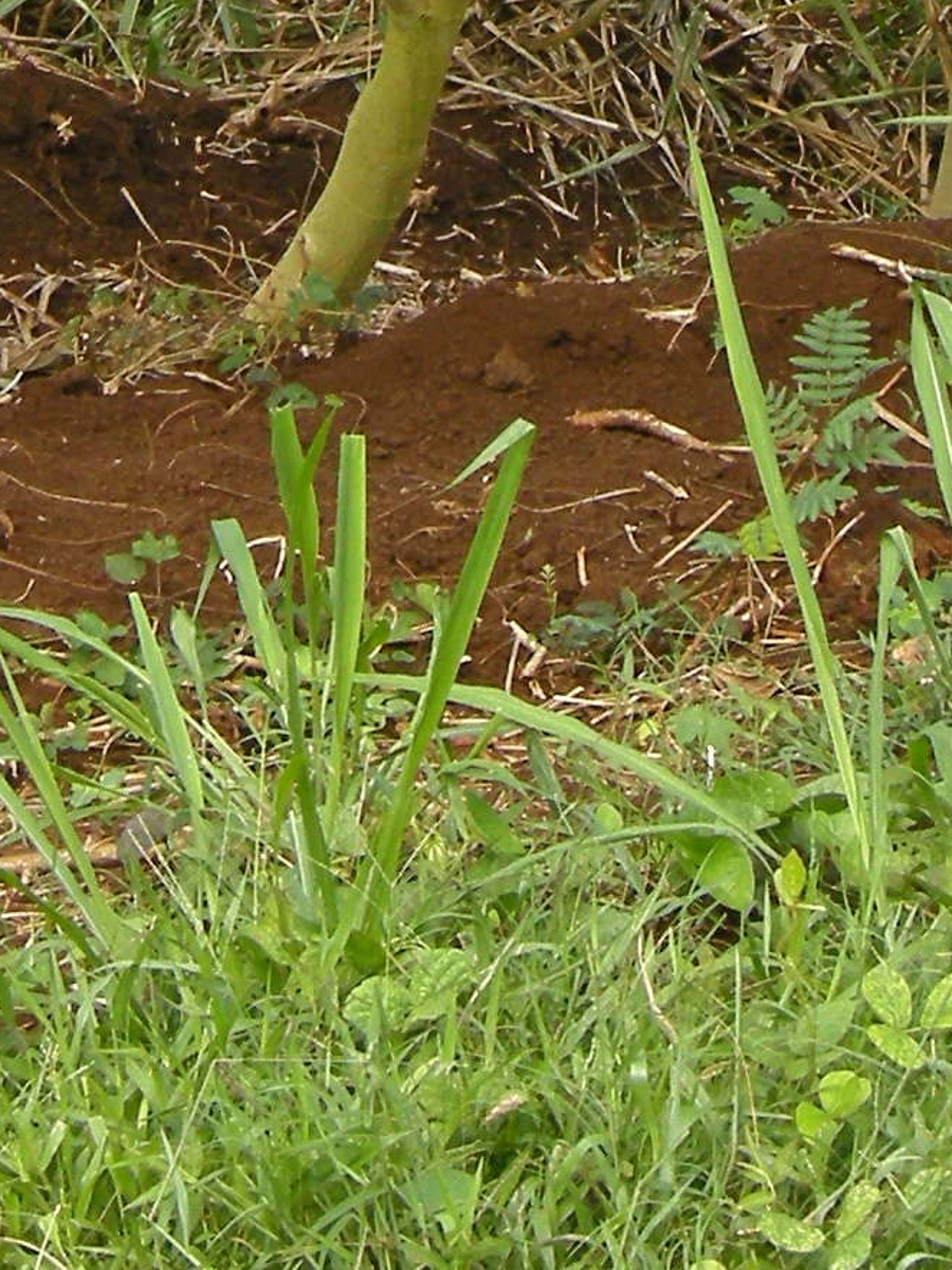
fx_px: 7812
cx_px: 457
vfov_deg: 9.0
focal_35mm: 213
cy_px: -866
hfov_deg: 7.0
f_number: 4.9
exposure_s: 1/184
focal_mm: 10.1
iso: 64
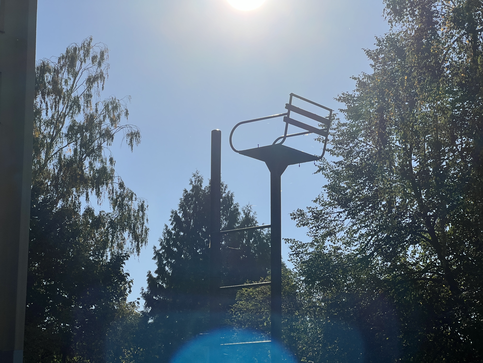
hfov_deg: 25.3
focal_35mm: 77
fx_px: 1074
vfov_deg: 19.1
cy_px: 182
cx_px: 242
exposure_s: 1/2801
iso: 32
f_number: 2.8
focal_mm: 9
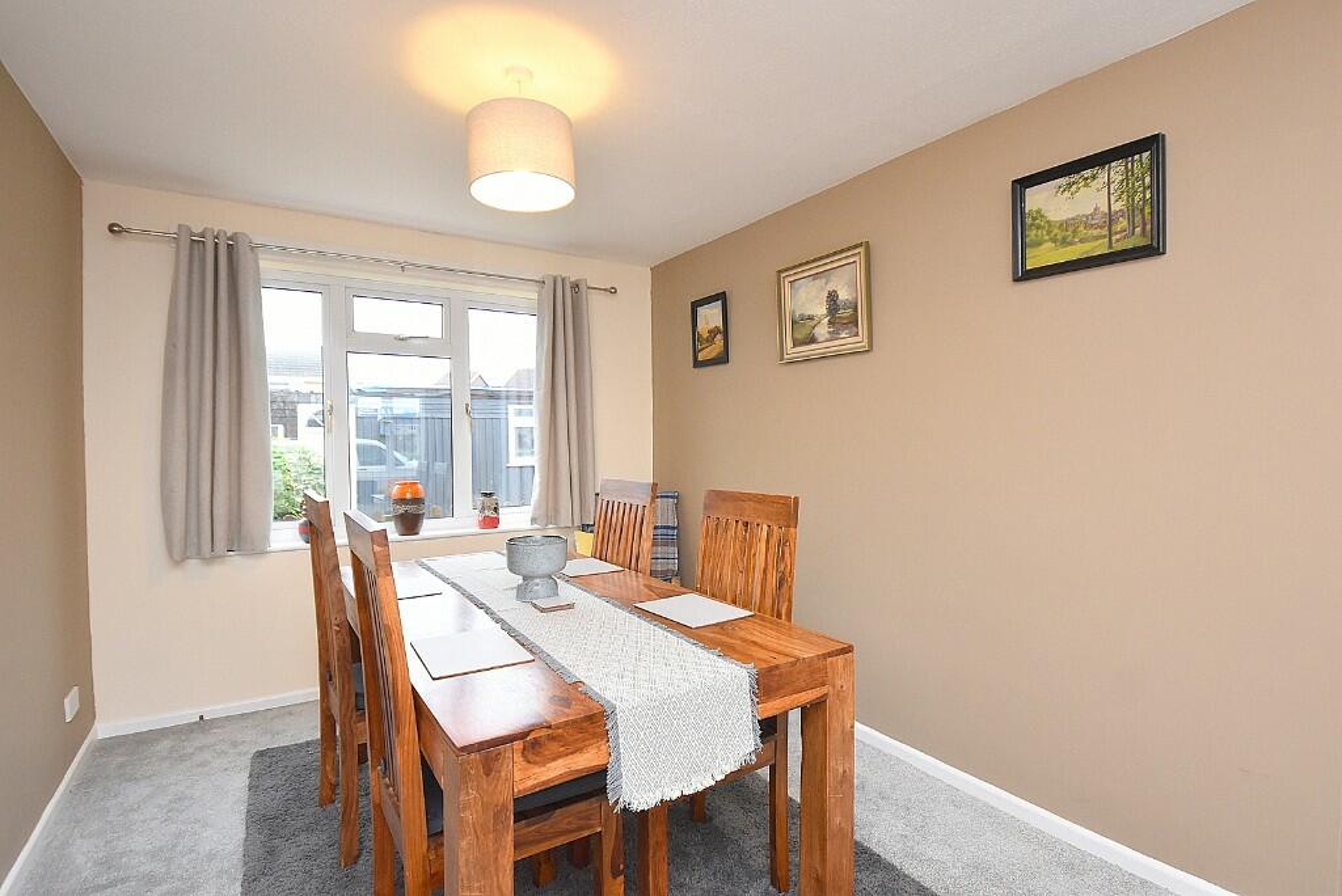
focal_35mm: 17
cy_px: 448
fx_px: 643
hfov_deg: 92.4
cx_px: 671
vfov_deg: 69.7
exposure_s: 1/125
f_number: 4
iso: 800
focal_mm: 11.5
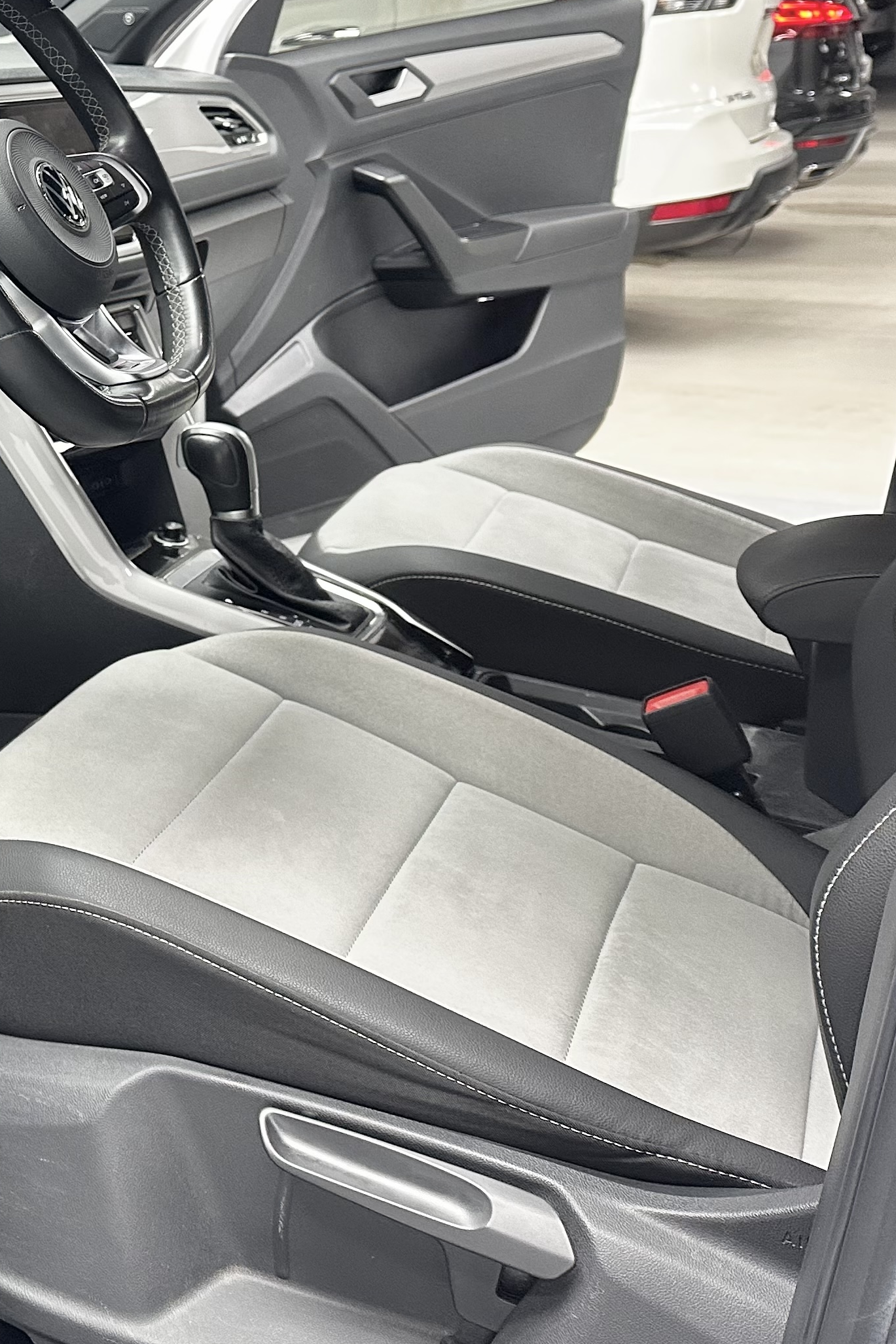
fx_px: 1829
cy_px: 396
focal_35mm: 49
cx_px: -355
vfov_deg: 39.6
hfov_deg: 23.4
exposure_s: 1/100
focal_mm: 6.86
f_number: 1.78
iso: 200
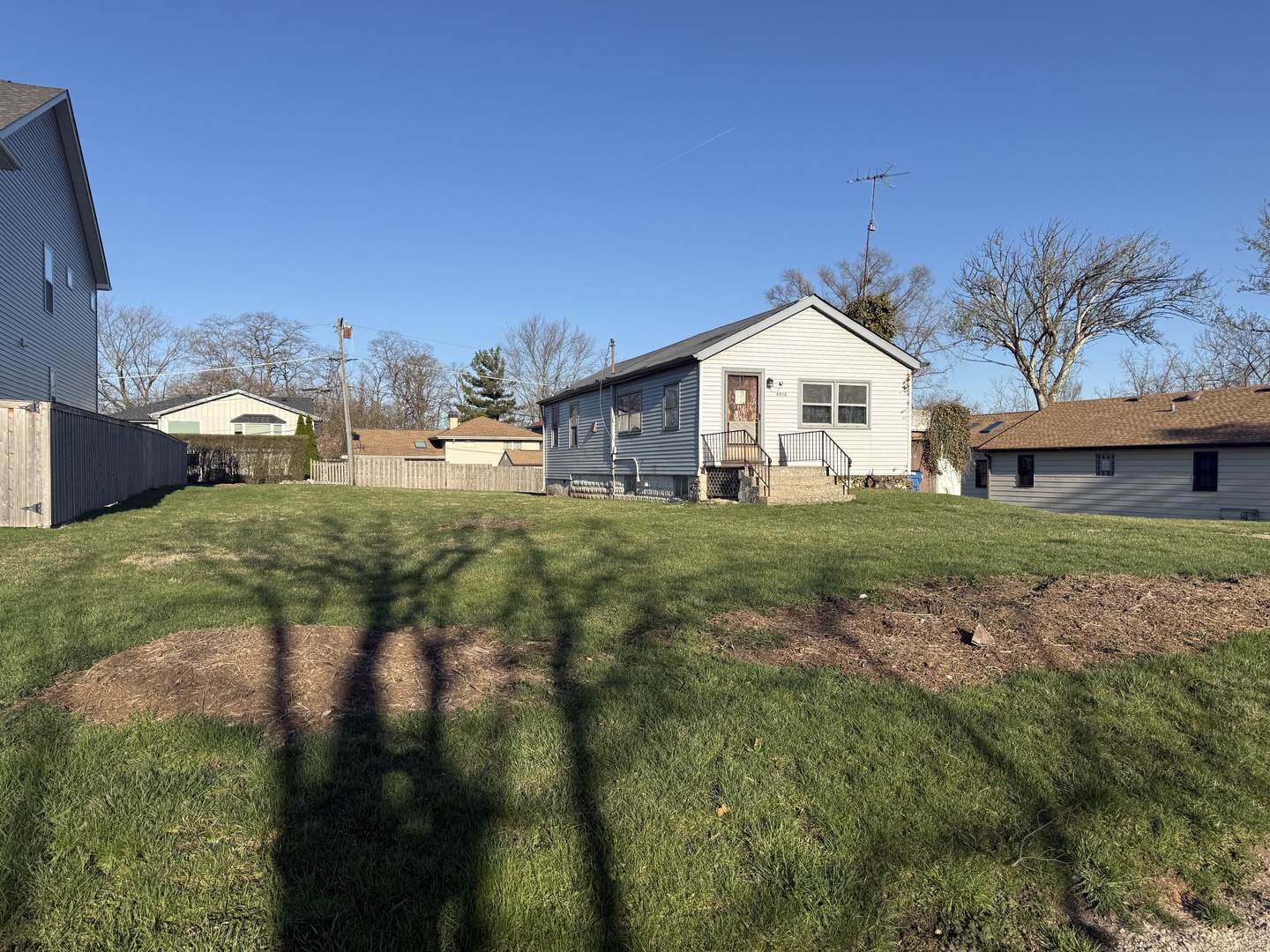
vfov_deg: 56.8
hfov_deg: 71.6
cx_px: 635
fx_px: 881
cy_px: 476
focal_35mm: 24
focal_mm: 6.76
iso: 80
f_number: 1.78
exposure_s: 1/4405
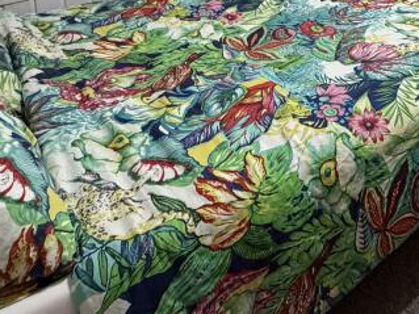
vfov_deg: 27.1
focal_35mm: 45
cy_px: -92
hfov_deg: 37.3
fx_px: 544
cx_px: 427
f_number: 2.2
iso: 500
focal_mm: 2.22
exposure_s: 1/50
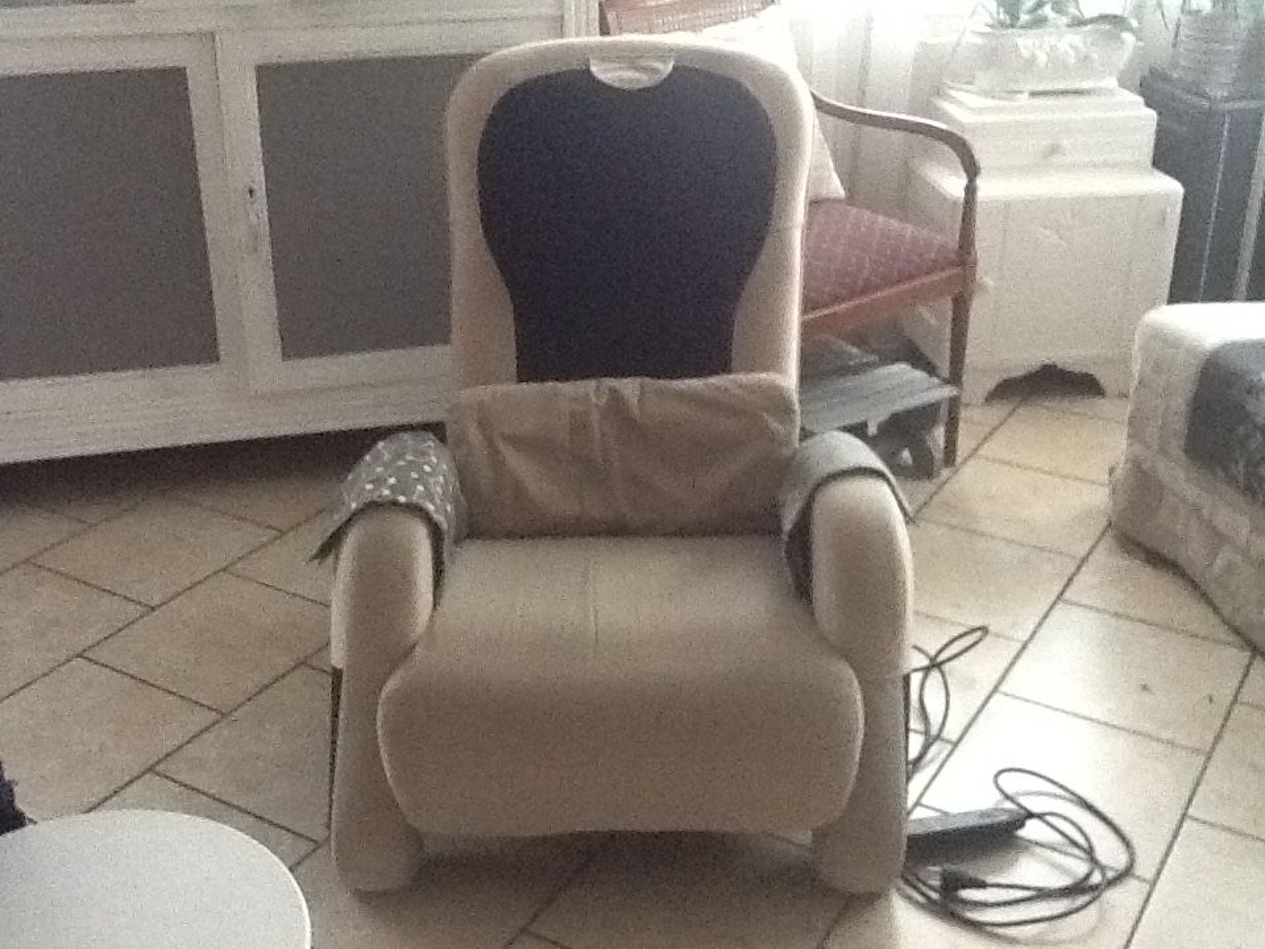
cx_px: 632
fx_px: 1608
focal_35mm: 44
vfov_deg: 32.9
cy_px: 474
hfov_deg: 42.9
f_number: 2.4
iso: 320
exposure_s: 1/24
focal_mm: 2.03
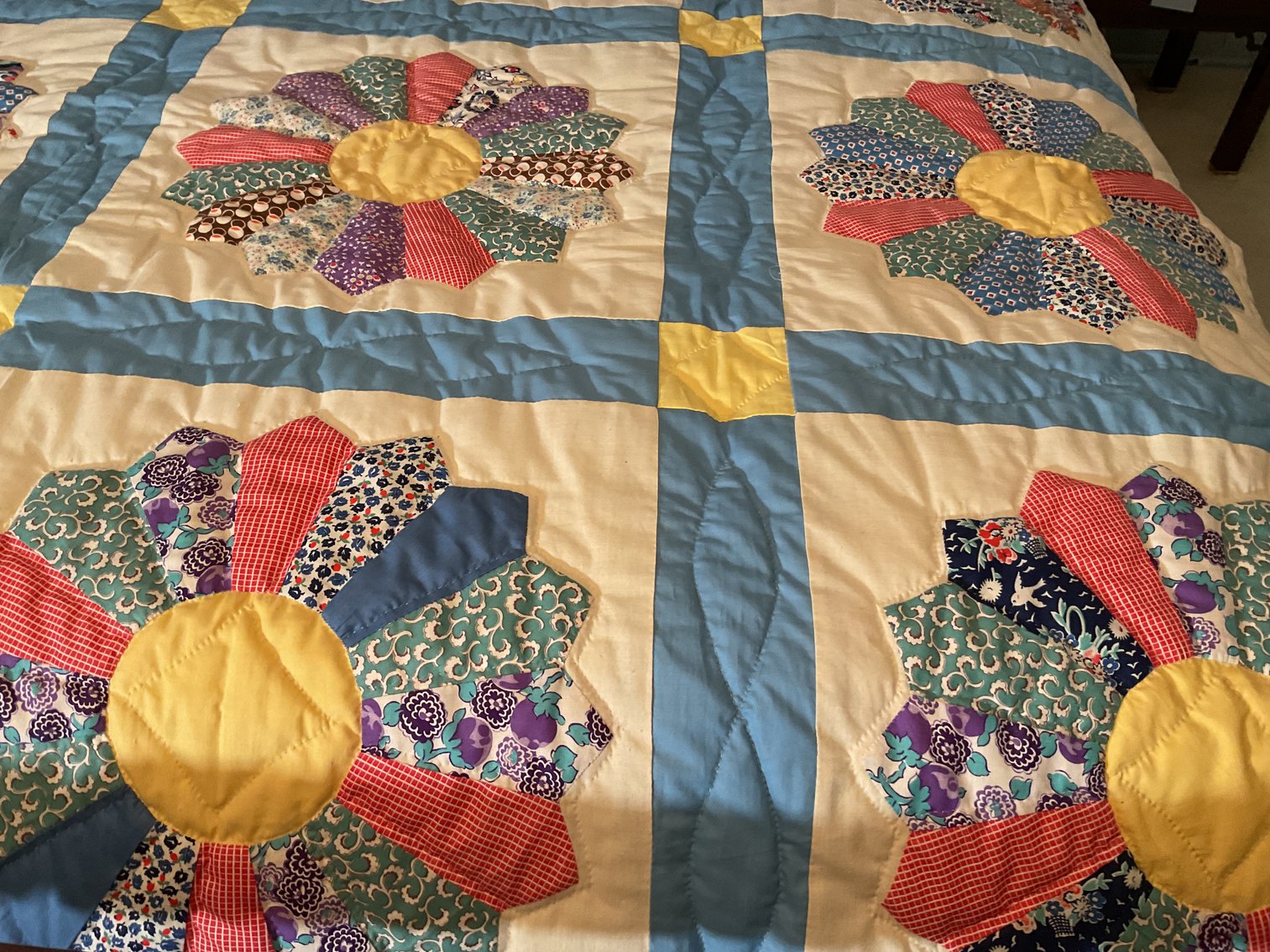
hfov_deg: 61.7
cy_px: 476
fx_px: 1064
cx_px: 635
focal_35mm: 29
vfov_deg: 48.2
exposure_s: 1/60
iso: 125
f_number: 1.8
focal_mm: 3
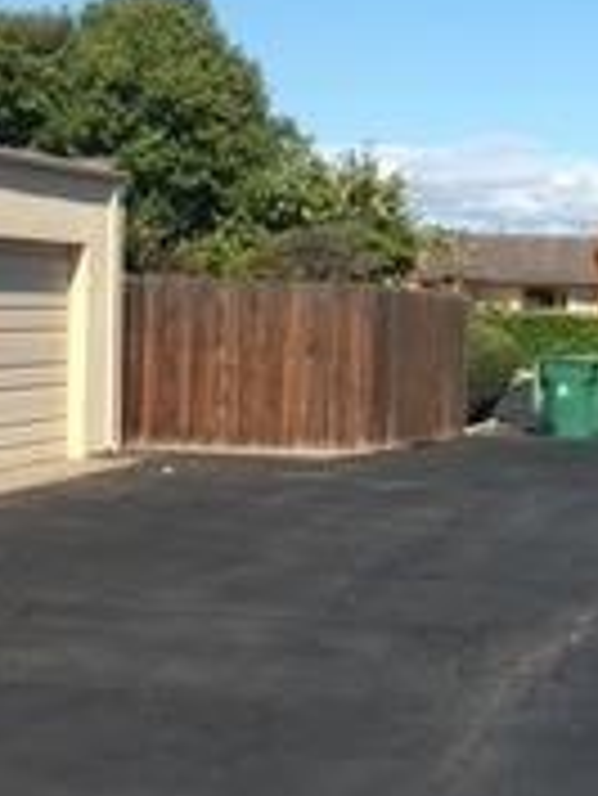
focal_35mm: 105
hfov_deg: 13.7
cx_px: 715
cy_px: 364
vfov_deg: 18.7
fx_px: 2416
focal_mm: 4.15
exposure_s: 1/1603
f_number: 2.2
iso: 25
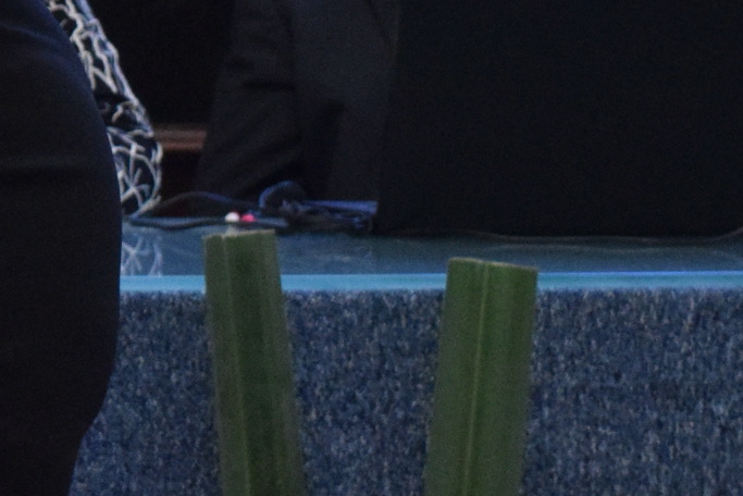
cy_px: -536
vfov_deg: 5.1
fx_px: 5430
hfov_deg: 7.5
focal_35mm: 263
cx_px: -792
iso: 3200
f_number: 8
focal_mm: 40
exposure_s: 1/60
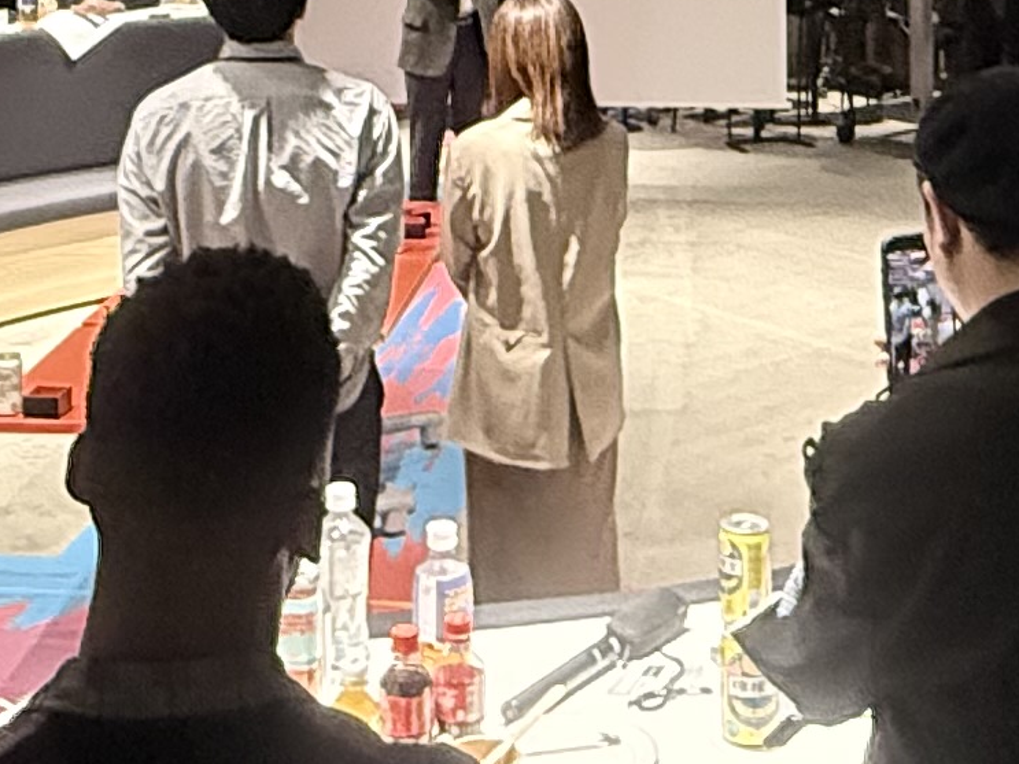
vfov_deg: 17.8
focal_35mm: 76
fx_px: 2237
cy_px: -295
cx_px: 498
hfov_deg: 25.7
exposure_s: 1/60
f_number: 2.2
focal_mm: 2.22
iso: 500
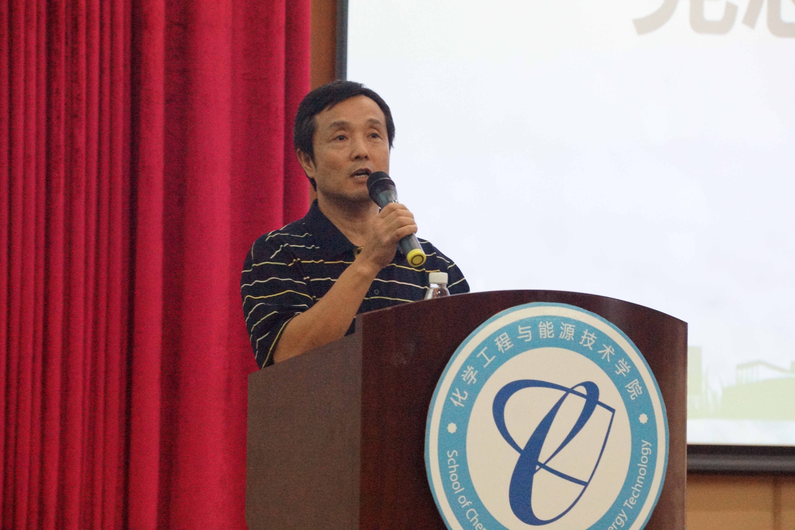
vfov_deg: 9.1
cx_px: 398
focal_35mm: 150
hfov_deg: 13.7
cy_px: 265
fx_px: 3312
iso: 5000
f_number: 5.6
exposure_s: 1/100
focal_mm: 100
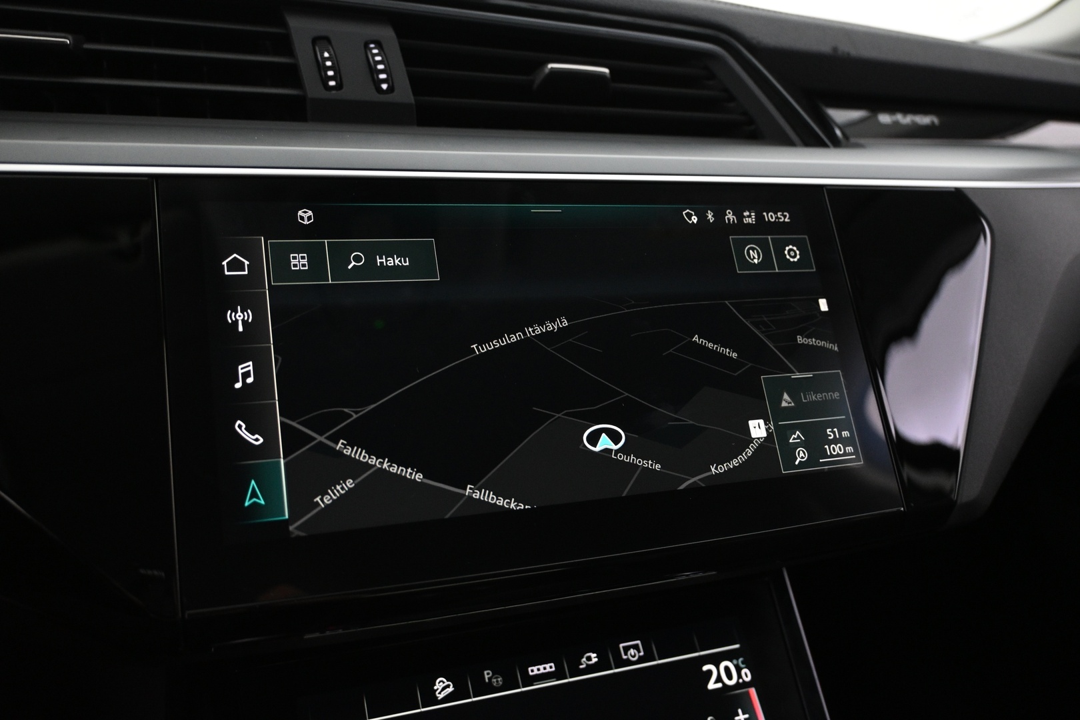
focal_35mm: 31
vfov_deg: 42.6
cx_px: 540
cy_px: 360
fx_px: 922
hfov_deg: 60.7
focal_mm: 20.5
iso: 1600
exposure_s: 1/25
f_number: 3.8
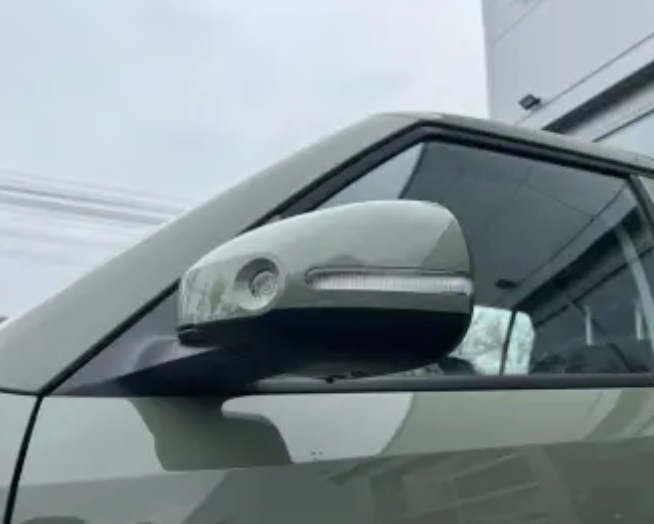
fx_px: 542
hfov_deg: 62.1
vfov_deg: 51.5
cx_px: 301
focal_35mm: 28
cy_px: 269
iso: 50
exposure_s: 1/1224
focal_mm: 5.7
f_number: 1.5
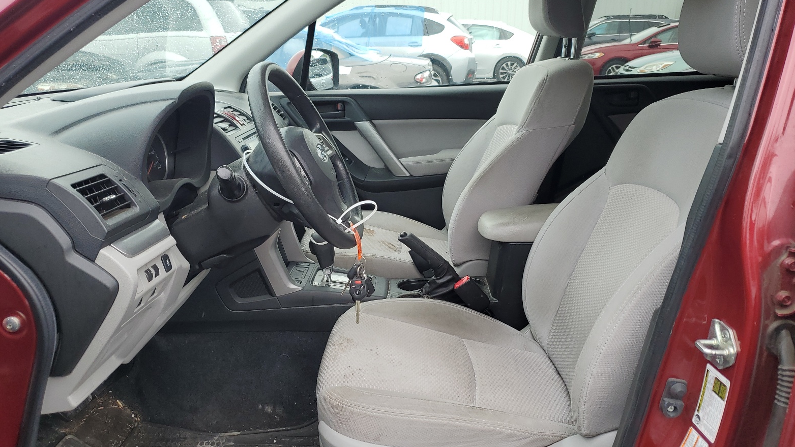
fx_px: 611
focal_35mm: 29
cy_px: 236
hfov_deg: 66.1
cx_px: 404
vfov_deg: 40.2
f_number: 1.5
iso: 50
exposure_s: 1/333
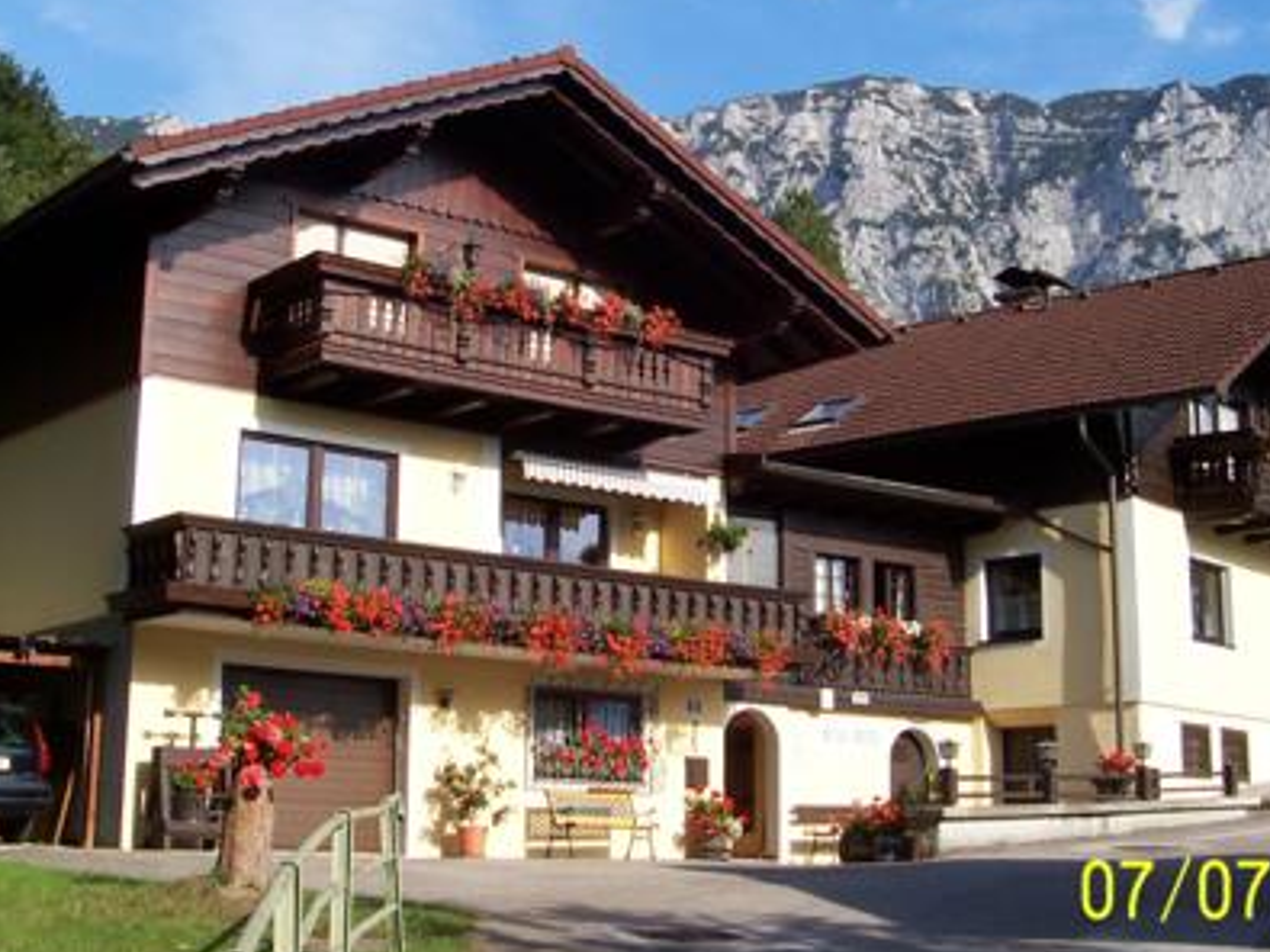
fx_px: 2017
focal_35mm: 55
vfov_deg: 26.5
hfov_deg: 34.9
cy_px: 360
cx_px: 625
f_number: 5.6
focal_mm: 5.6
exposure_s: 1/350
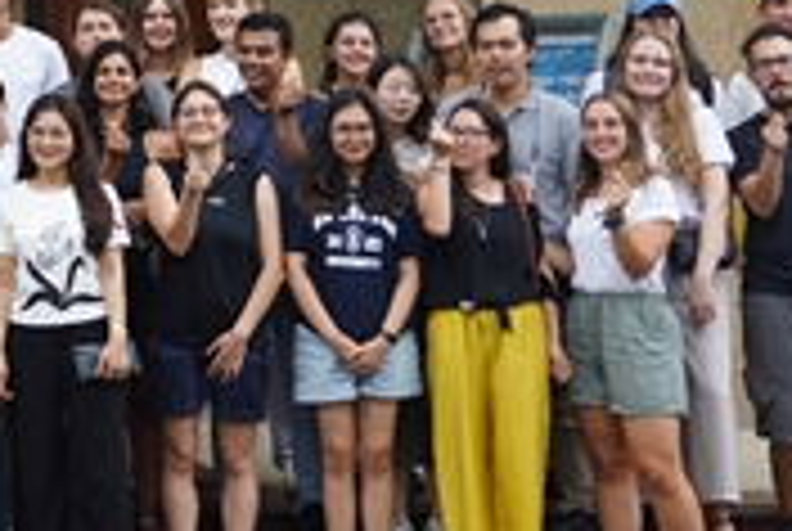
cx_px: -486
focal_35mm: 143
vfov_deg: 9.4
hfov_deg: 13.3
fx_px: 3151
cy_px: -205
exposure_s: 1/160
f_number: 4
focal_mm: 36
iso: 200
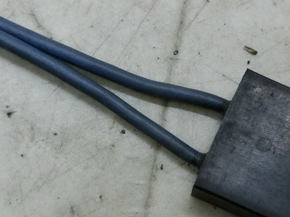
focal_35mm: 73
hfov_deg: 26.6
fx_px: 611
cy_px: 144
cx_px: 185
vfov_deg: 20.1
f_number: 3.5
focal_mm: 4.5
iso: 400
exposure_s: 1/125
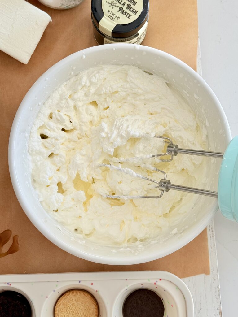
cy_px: 158
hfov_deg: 30.3
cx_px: 119
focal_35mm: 48
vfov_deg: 39.7
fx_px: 440
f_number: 1.78
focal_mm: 6.76
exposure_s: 1/248
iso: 64
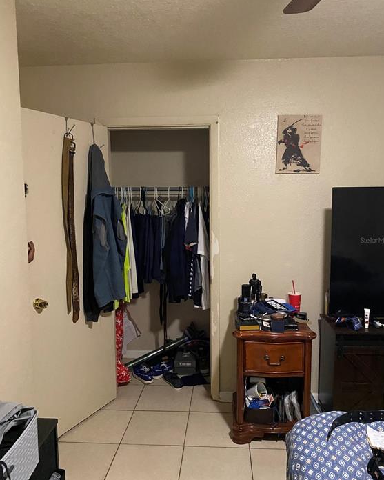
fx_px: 398
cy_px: 240
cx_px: 193
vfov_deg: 62.2
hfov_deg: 51.5
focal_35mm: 28
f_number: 1.8
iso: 800
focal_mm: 4.25
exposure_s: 1/30
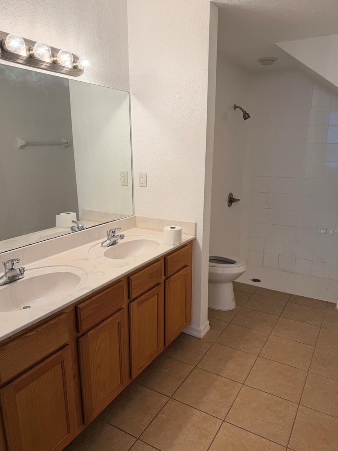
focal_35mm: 25
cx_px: 169
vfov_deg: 69.4
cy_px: 231
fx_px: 325
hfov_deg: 54.9
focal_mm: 6.76
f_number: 1.78
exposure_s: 1/186
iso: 100
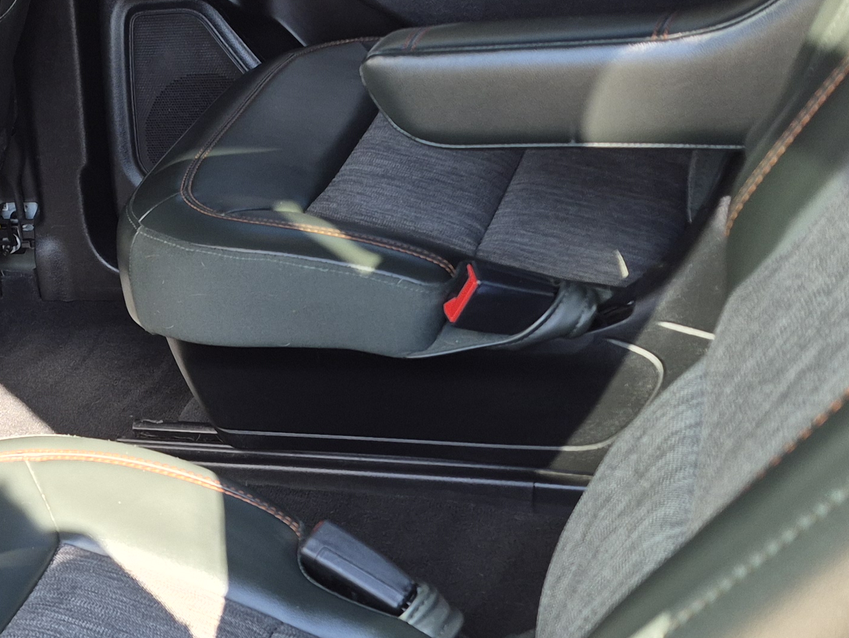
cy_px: 529
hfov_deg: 27.7
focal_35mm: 65
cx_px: -46
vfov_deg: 22.2
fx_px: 1595
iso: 64
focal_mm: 5.4
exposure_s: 1/180
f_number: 1.8
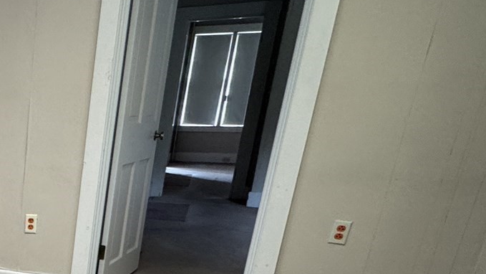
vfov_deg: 23.8
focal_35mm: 46
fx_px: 593
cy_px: 323
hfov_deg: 34.4
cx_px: -115
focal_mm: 2.22
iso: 200
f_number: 2.2
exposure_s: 1/120
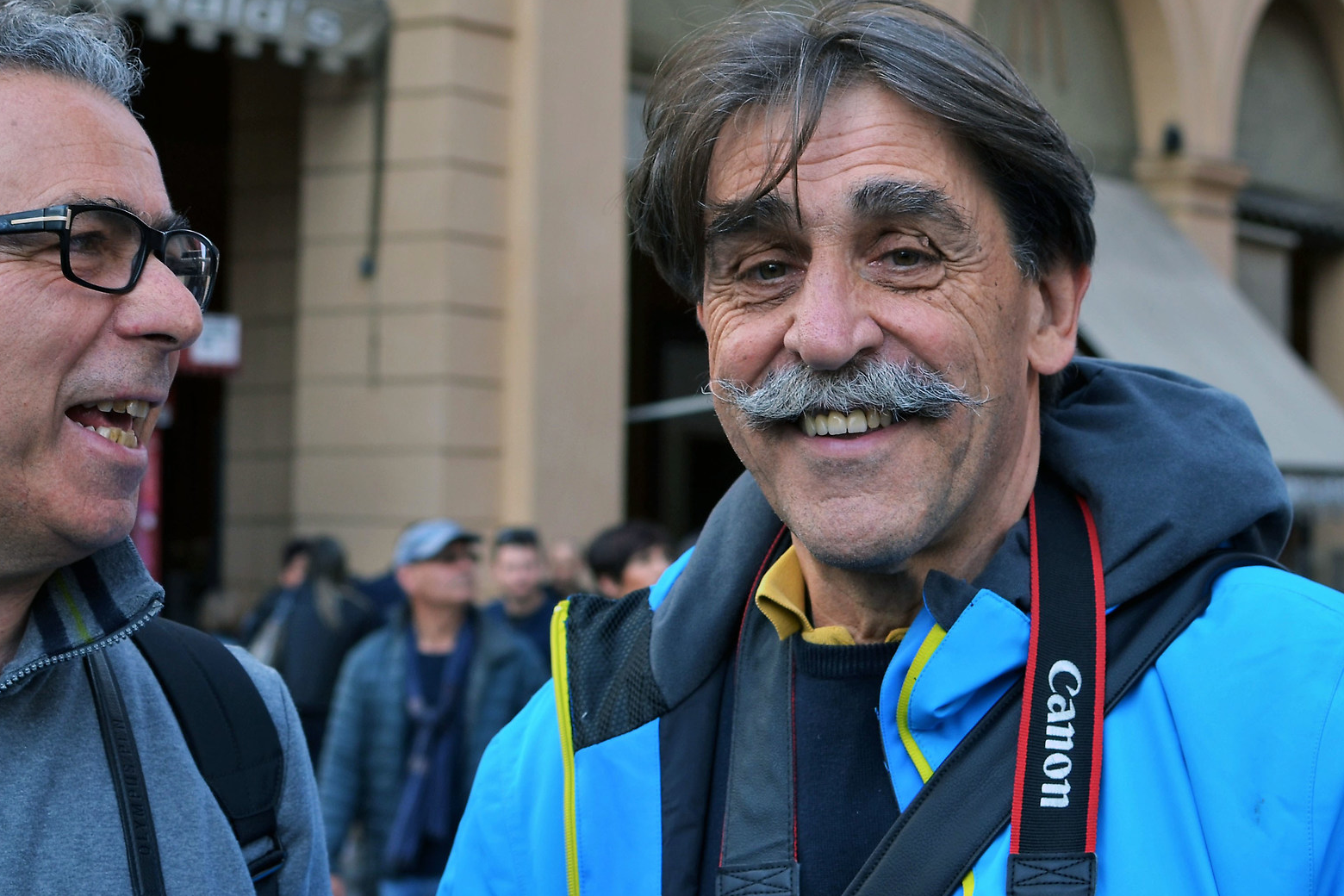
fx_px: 3015
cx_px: 401
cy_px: 286
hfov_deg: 24.9
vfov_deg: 16.9
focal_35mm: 81
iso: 200
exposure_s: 1/200
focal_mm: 35
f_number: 4.5
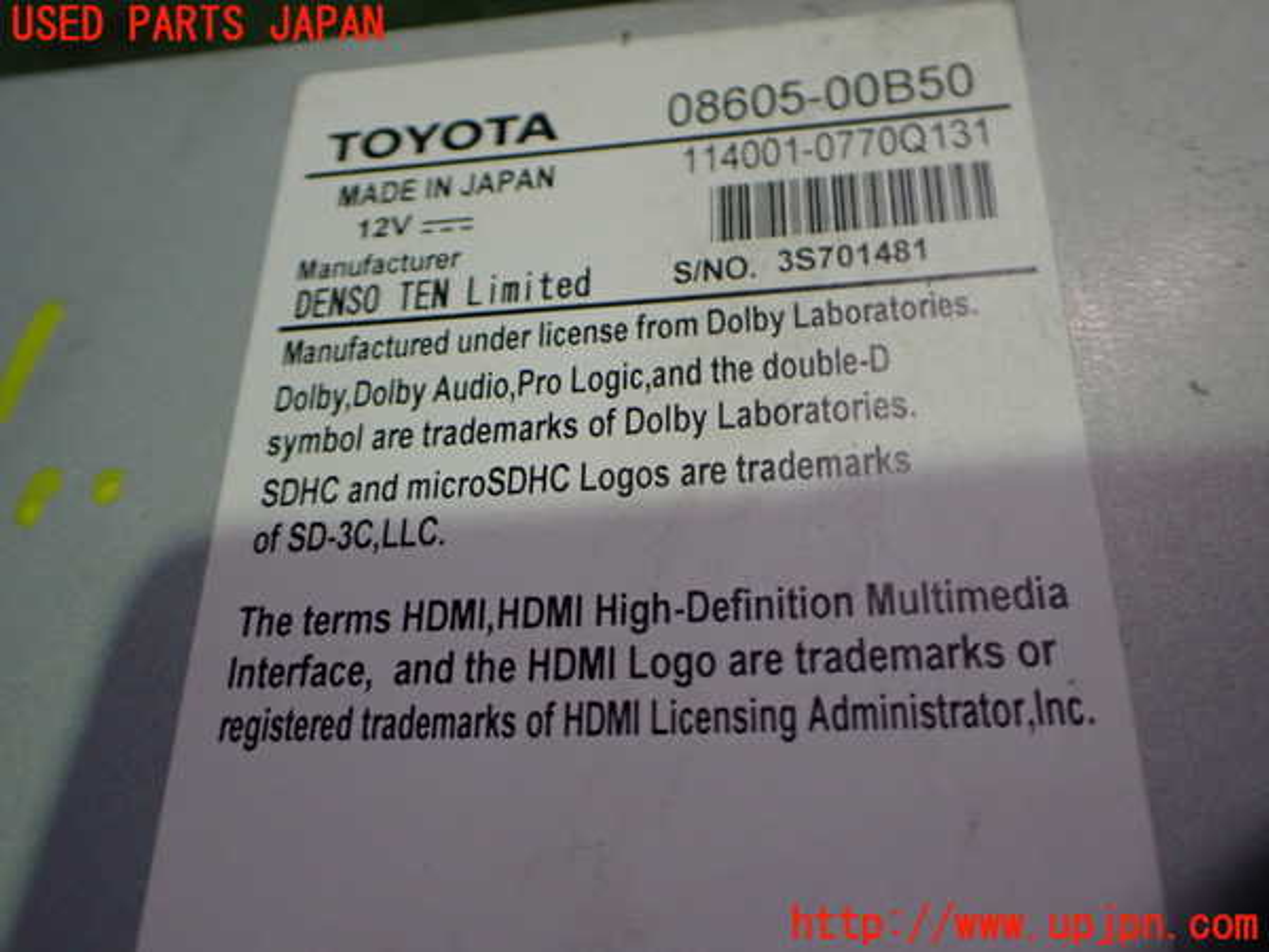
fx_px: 1100
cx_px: 634
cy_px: 476
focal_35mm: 30
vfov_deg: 46.8
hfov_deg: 60.0
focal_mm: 5.4
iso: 640
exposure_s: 1/125
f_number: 2.3
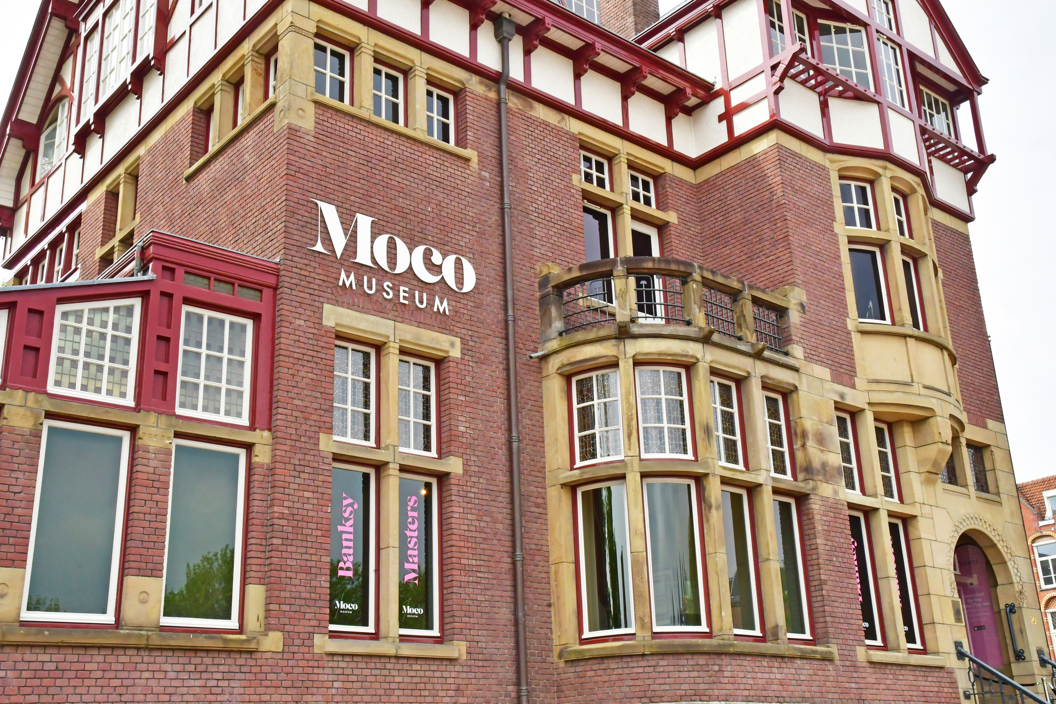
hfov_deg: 49.6
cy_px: 352
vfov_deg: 34.2
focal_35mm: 39
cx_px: 528
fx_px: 1144
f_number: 20
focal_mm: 26
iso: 800
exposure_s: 1/400
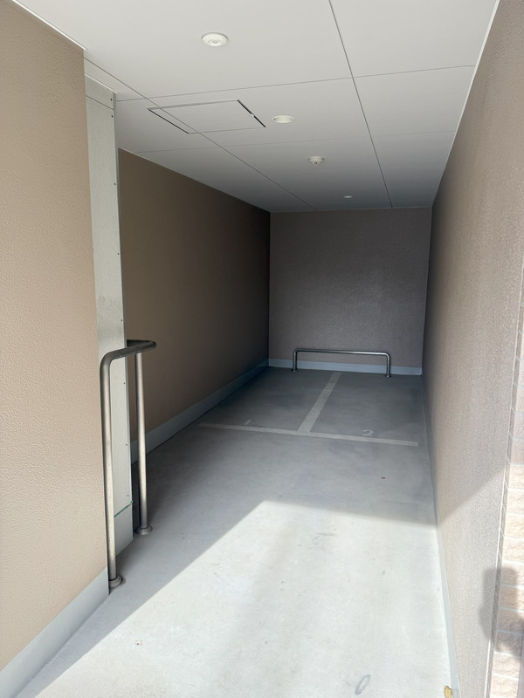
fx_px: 484
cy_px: 349
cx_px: 262
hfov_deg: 56.8
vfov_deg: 71.6
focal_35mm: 24
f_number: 1.78
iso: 80
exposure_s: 1/377
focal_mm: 6.76
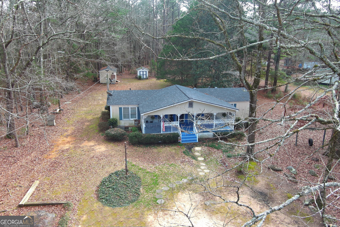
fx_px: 274
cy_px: 114
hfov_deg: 63.7
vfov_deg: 45.0
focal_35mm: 29
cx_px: 170
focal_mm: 10.57
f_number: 2.8
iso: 100
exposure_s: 1/55.8
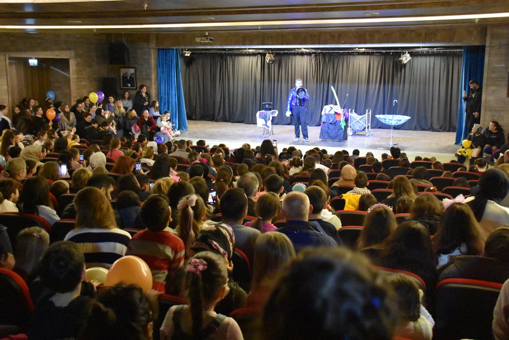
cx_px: 254
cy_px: 170
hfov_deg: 49.5
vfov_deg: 34.2
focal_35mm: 39
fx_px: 551
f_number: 4
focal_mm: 26
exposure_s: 1/40
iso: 12800
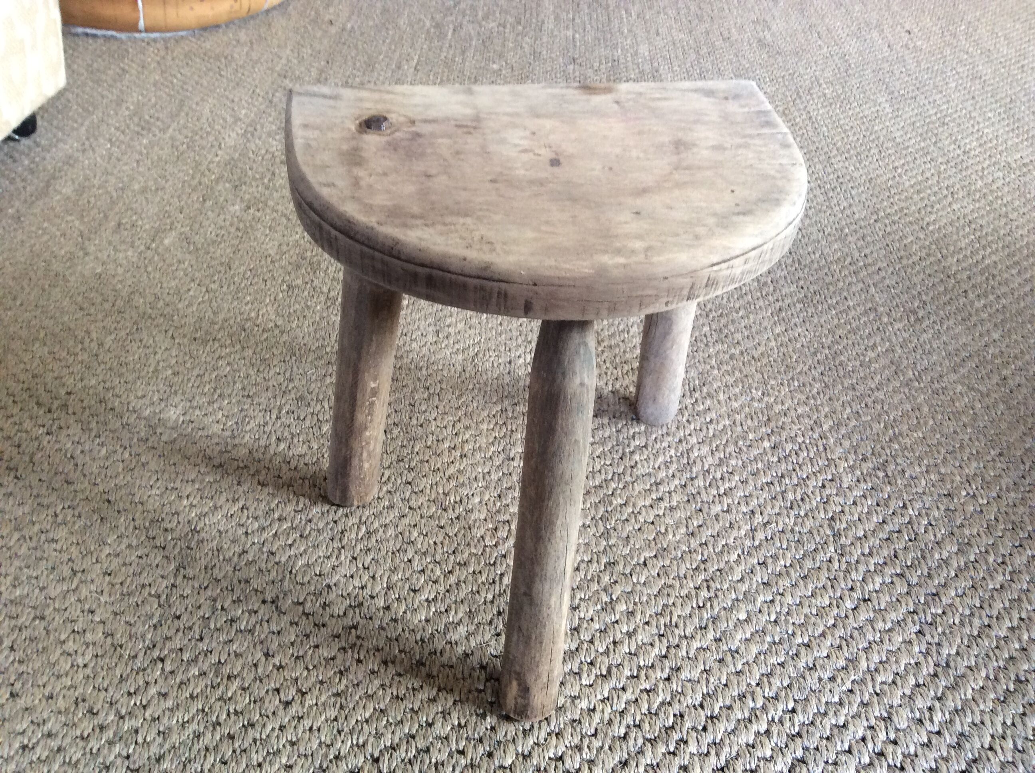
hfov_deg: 56.9
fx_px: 955
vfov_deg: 44.1
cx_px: 518
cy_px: 386
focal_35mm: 32
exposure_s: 1/25
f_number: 2.4
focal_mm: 3.3
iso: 100
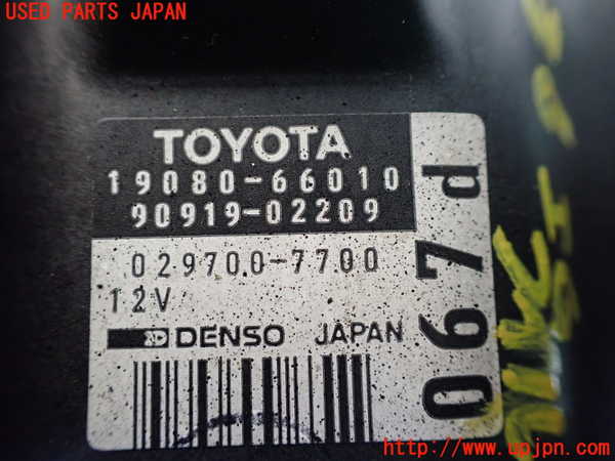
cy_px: 230
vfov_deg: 46.8
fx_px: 533
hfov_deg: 60.0
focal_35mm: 30
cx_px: 308
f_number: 2.3
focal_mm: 5.4
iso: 800
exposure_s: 1/60
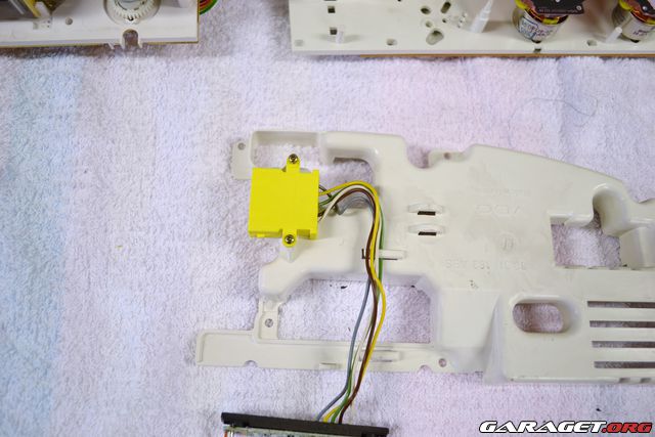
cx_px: 328
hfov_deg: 57.2
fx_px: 601
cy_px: 218
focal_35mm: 33
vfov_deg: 40.0
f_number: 3.8
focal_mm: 22
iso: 100
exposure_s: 1/15
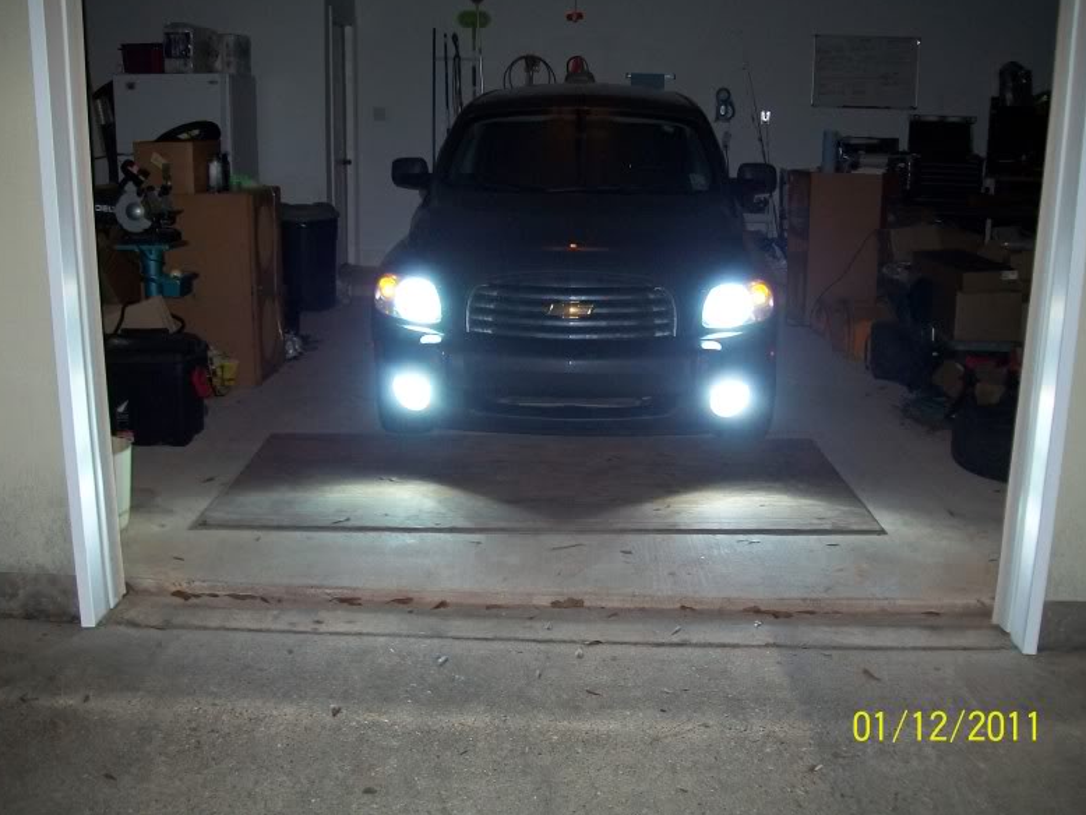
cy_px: 402
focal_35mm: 37
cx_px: 542
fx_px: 1161
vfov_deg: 38.7
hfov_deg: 50.1
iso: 160
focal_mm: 6
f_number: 2.7
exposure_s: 1/30
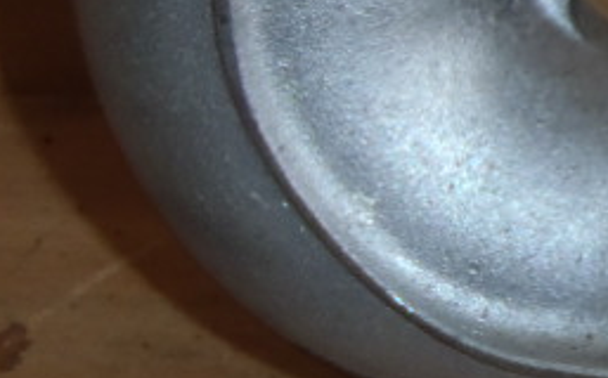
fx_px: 3327
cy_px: 146
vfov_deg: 6.5
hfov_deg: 9.5
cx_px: 1370
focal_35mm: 201
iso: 100
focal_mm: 6.83
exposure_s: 1/40
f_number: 4.6
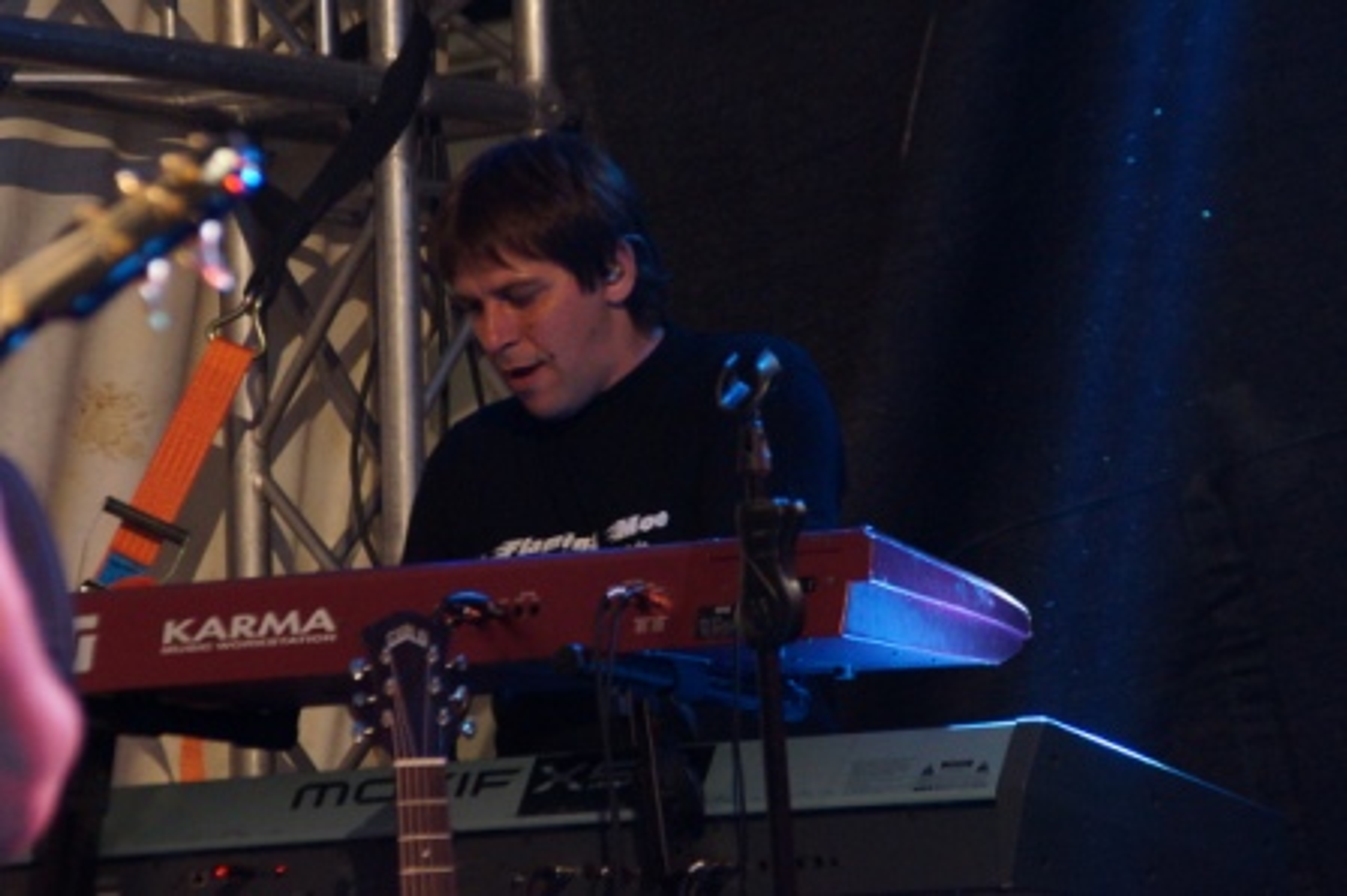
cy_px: 448
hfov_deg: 9.2
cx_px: 674
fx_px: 8412
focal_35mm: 225
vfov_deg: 6.1
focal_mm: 150
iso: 3200
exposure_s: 1/60
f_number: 6.3
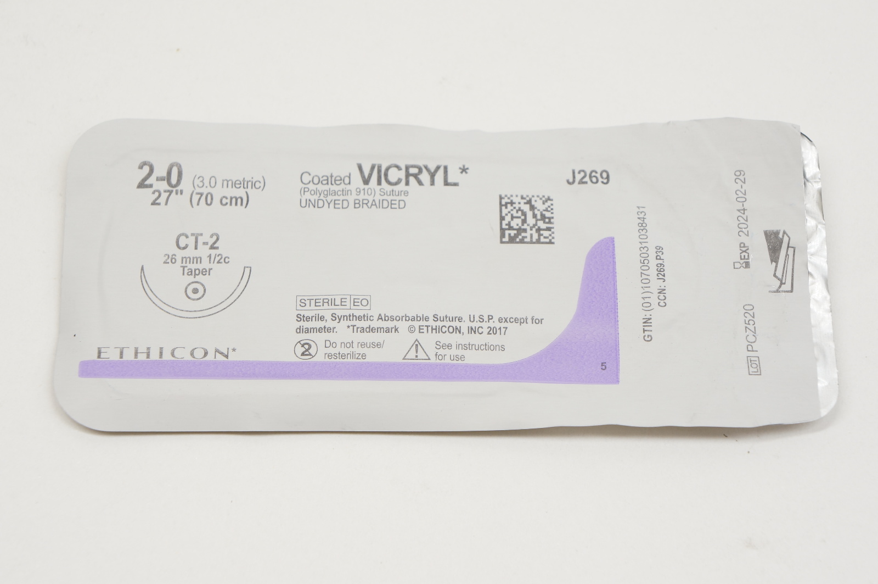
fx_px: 1827
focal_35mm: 75
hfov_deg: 27.0
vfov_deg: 18.1
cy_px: 292
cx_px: 439
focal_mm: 50
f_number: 7.1
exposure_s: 1/60
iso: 400
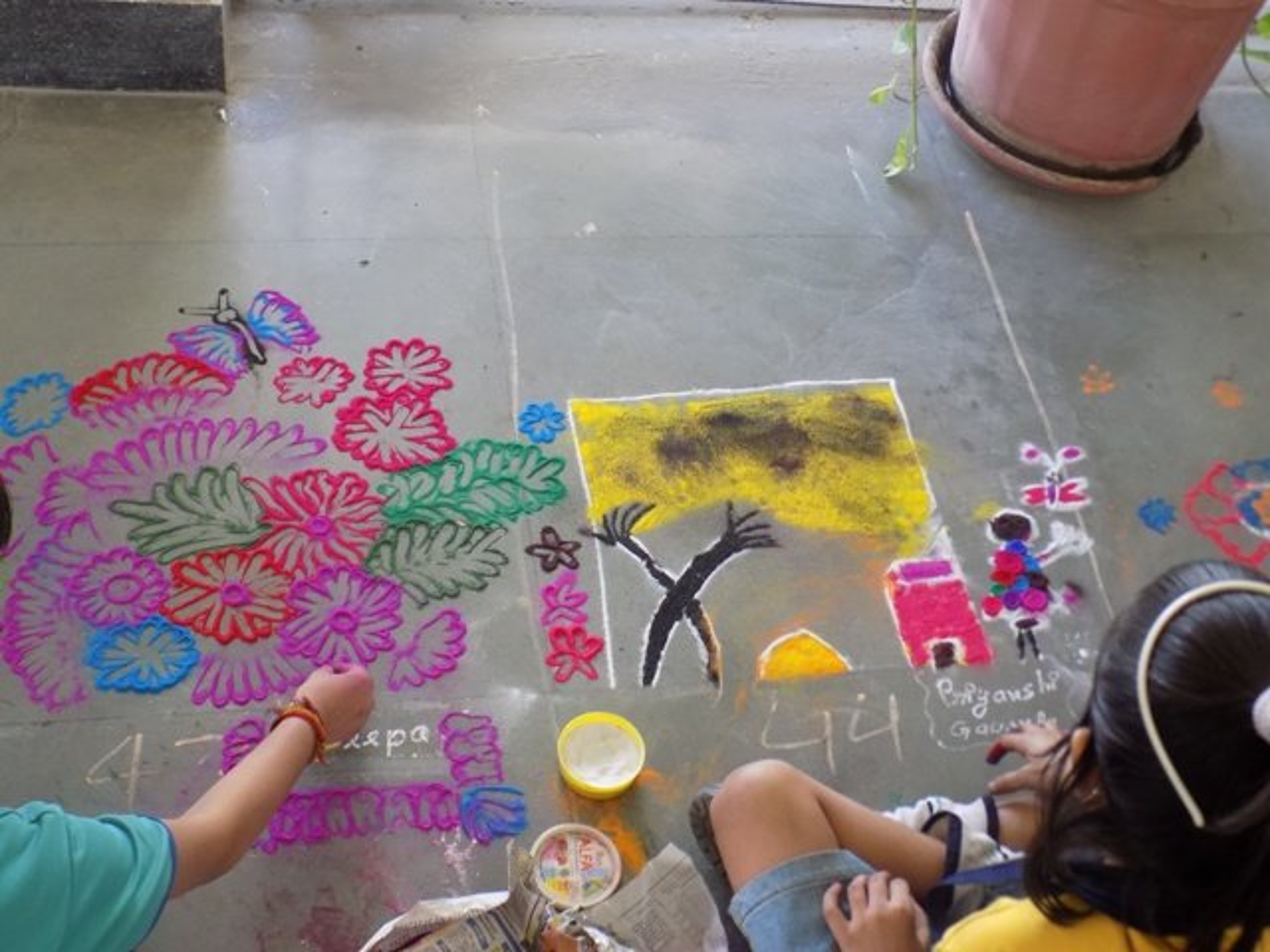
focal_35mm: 46
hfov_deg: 41.2
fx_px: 1688
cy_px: 476
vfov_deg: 31.5
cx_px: 635
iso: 200
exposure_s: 1/30
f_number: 3.7
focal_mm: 8.1
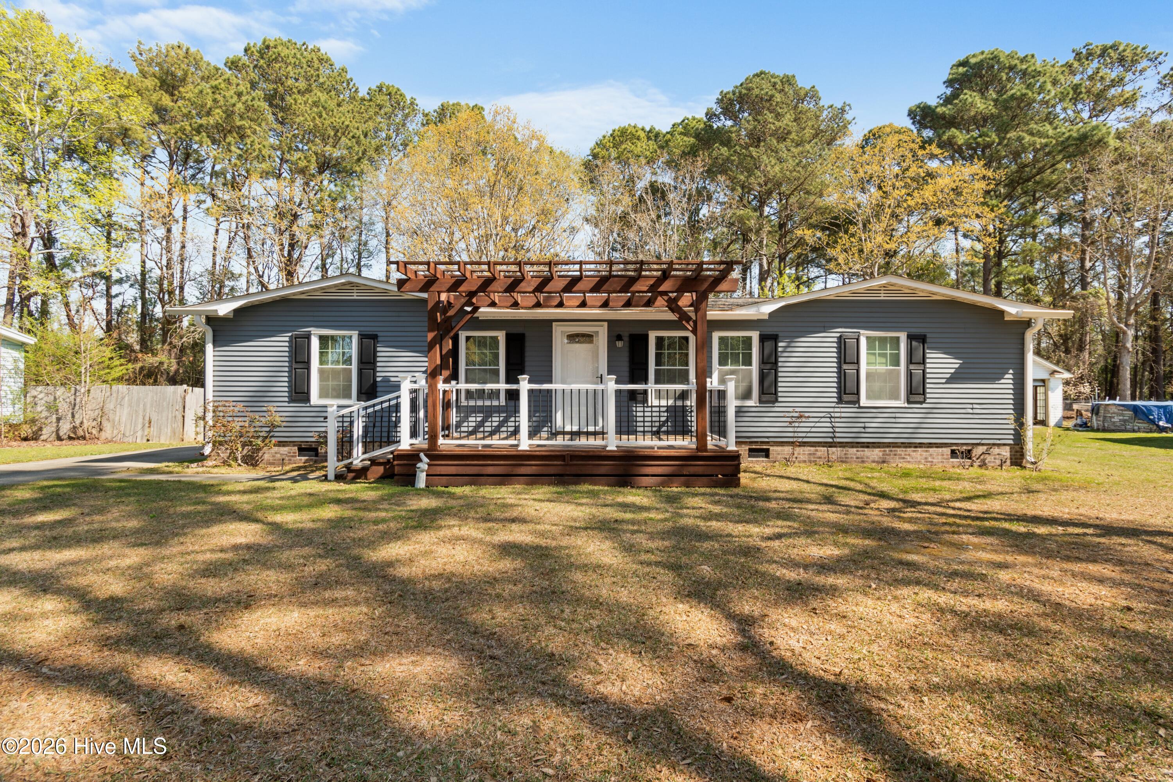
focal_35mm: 18
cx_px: 586
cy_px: 391
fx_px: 586
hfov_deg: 90.0
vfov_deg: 67.4
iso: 100
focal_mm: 12
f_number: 8
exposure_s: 1/80
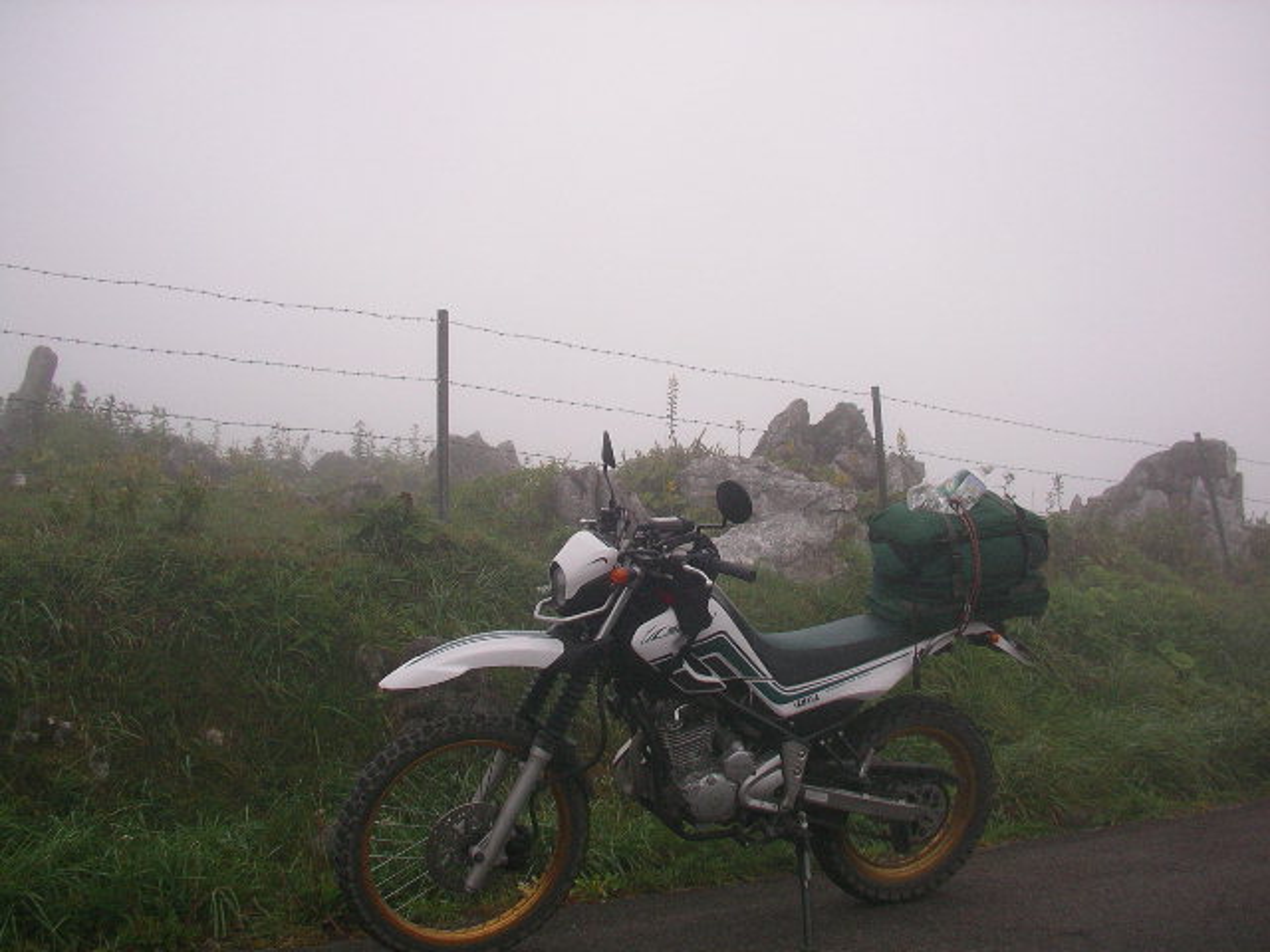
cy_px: 476
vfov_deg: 38.7
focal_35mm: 37
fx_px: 1357
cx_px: 635
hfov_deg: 50.1
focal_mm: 5.7
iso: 100
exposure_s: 1/50
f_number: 2.8
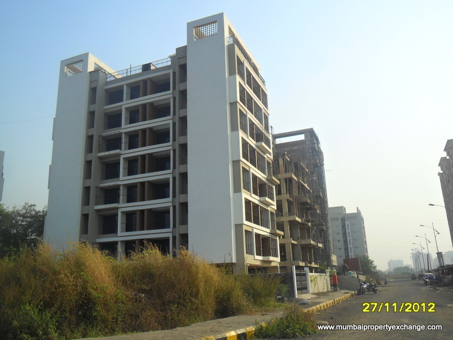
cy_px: 170
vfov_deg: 44.2
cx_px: 226
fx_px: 419
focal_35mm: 32
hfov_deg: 56.8
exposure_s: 1/750
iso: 100
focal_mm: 5.7
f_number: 3.7
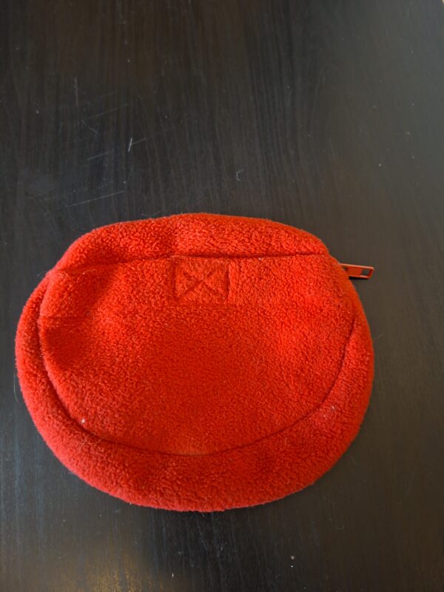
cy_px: 296
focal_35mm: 23
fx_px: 393
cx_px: 222
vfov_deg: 73.9
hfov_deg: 58.9
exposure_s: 1/20
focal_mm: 5.54
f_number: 1.8
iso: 1000
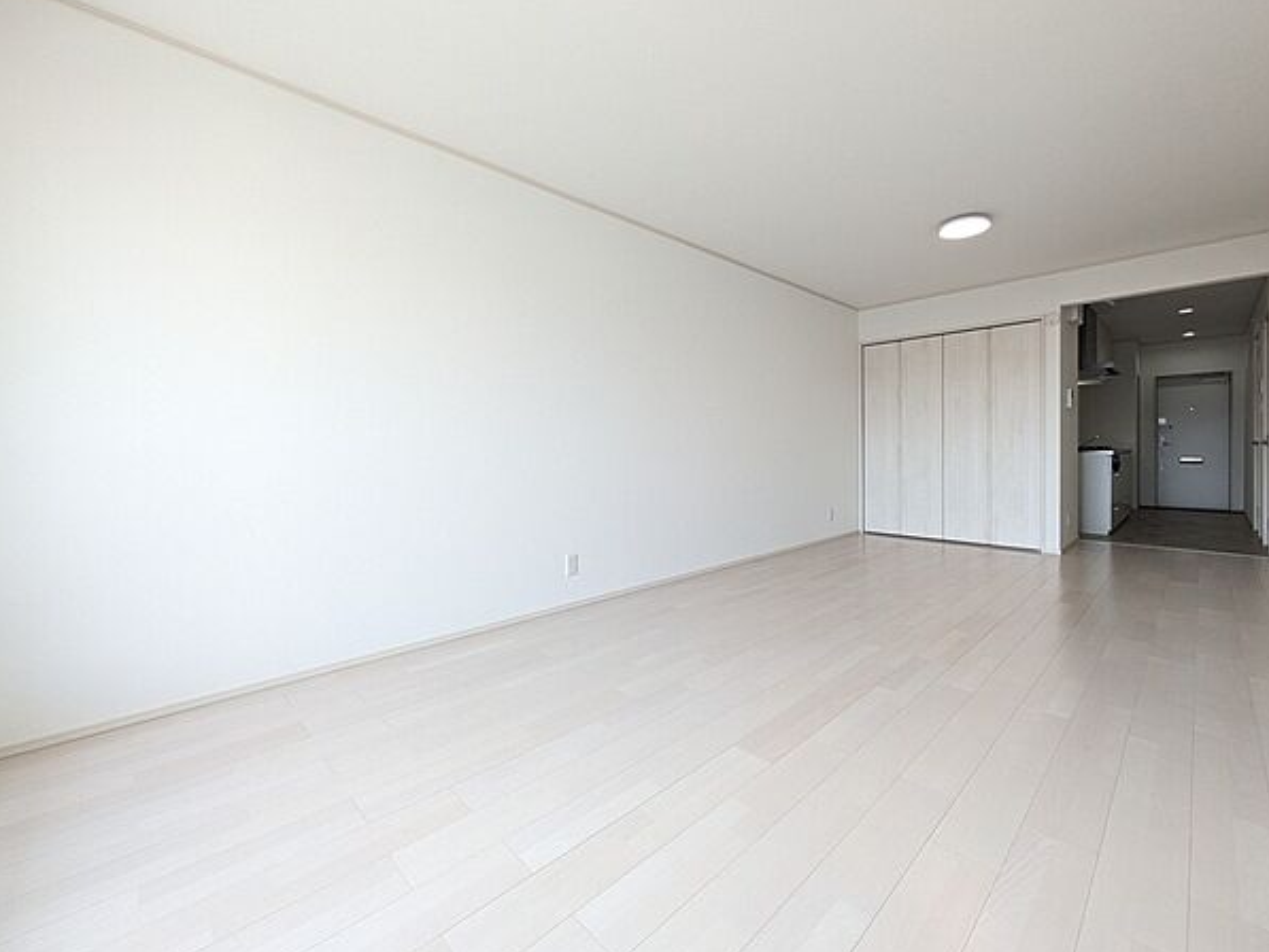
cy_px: 453
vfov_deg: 81.7
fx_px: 550
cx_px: 672
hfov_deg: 98.0
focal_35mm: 15
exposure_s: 1/120
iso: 75
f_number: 2.2
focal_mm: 1.83
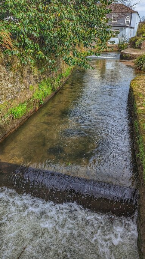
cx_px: 66
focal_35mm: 27
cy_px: 126
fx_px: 185
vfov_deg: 69.9
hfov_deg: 42.8
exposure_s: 1/643
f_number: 1.85
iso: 39
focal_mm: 6.81
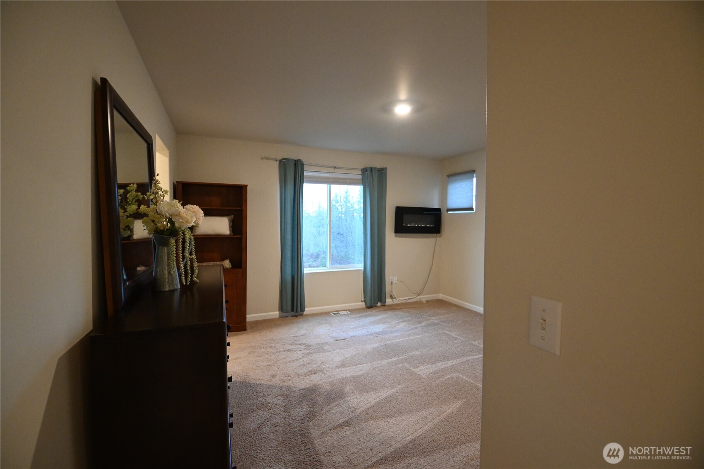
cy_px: 234
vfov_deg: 77.3
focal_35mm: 15
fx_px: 293
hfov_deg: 100.4
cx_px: 352
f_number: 3.5
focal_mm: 10
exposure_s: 1/125
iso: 3200
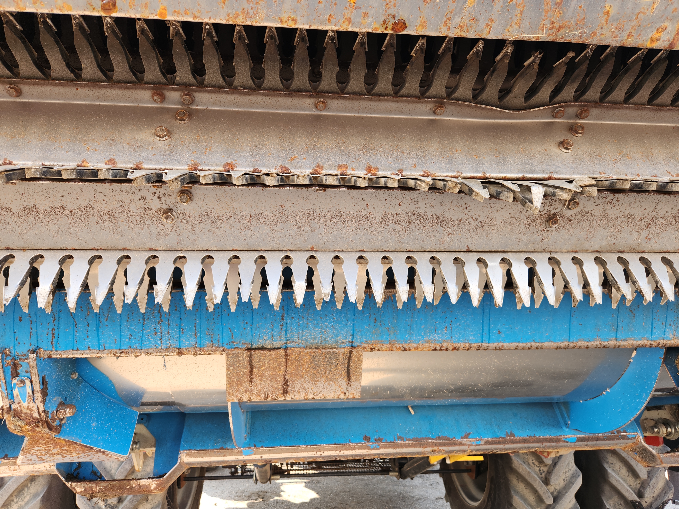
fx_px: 451
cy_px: 254
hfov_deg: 73.9
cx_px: 340
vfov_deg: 58.9
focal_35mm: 23
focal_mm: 5.4
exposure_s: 1/180
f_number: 1.8
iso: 32
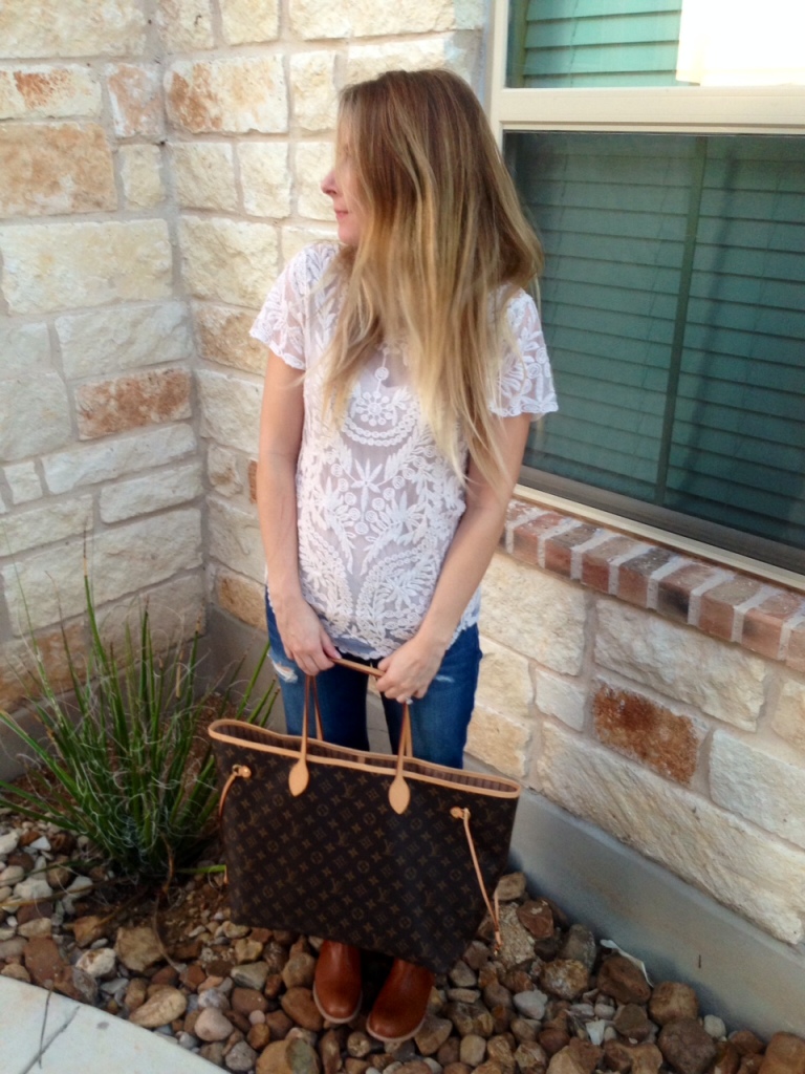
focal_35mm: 33
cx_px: 402
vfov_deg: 55.4
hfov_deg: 42.9
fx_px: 1023
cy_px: 537
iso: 100
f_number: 2.4
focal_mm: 4.12
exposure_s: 1/20
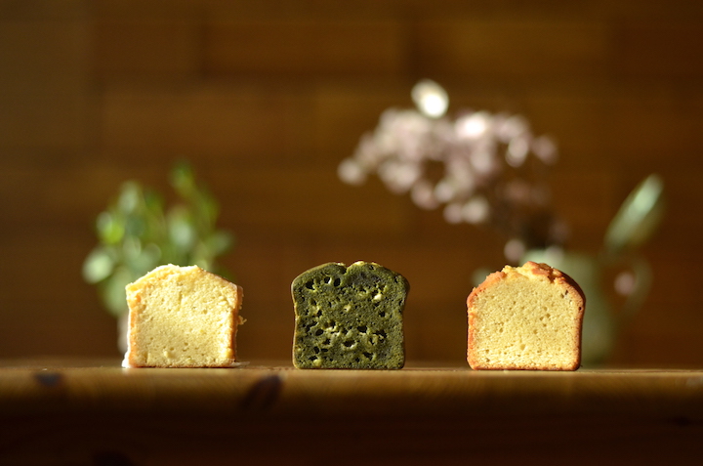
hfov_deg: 27.0
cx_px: 352
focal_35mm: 75
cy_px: 233
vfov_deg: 18.1
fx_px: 1462
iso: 800
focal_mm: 50
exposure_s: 1/1250
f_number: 2
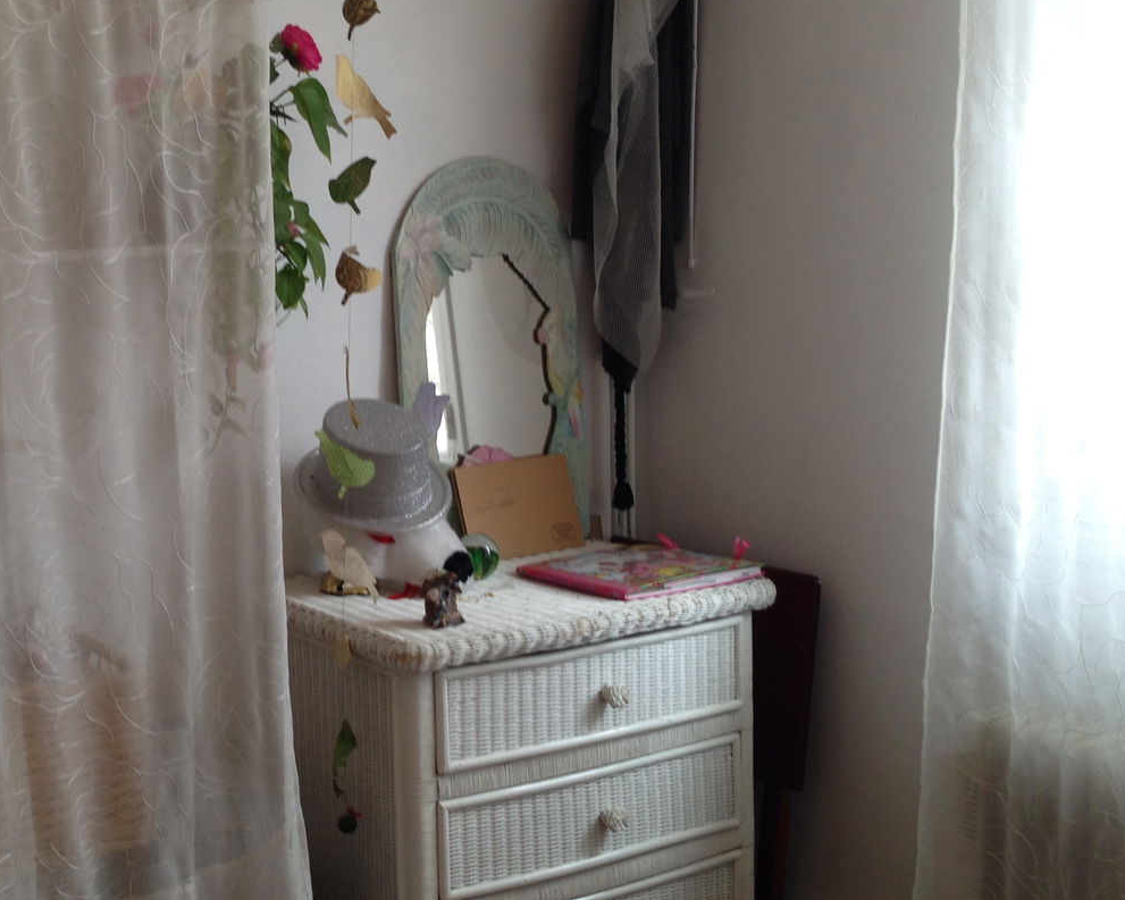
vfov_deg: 29.1
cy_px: 404
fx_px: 1732
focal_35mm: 52
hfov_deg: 35.0
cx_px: 250
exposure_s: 1/24
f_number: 2.4
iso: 50
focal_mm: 4.12
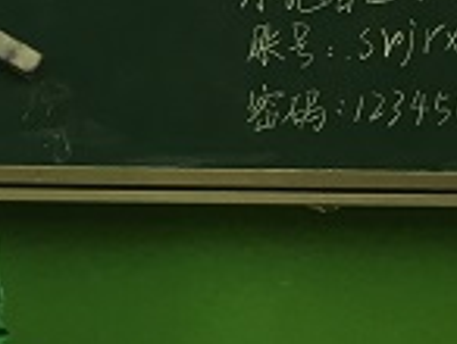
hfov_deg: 14.8
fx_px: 1574
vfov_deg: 12.5
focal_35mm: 119
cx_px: -319
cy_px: 185
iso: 32
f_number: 2.2
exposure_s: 1/33
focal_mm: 4.15
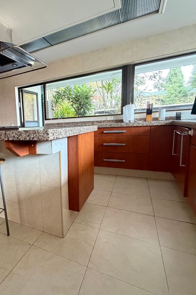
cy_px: 148
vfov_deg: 84.0
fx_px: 163
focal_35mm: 20
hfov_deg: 57.5
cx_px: 41
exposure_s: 1/60
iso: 640
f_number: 2.2
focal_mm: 2.22
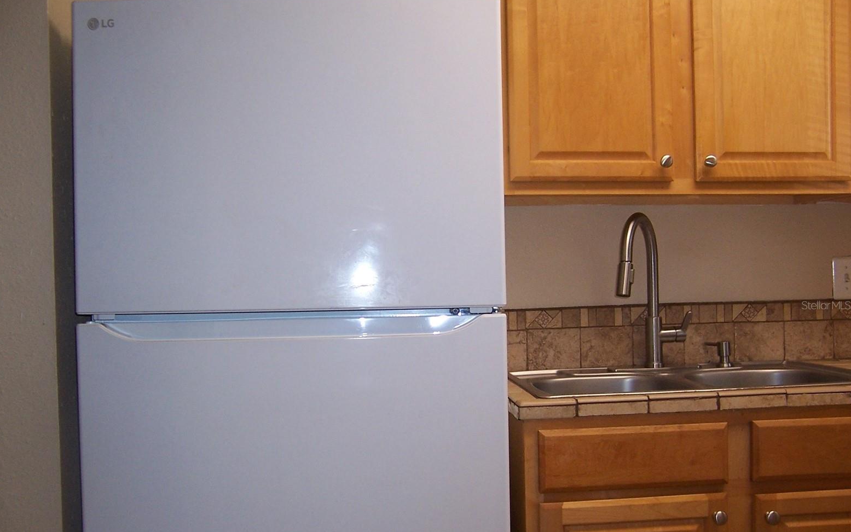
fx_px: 835
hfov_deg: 54.0
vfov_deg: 35.3
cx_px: 415
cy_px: 305
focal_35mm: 36
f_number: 2.8
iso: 140
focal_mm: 5.5
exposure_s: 1/60
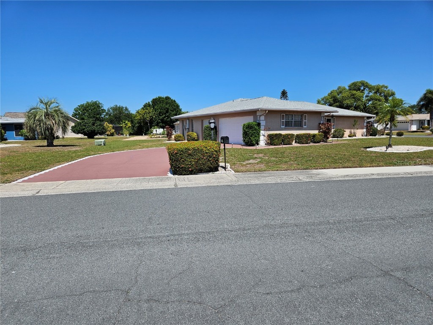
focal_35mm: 23
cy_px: 162
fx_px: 288
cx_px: 216
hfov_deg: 73.9
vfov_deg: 58.9
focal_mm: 5.4
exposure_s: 1/2874
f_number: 1.8
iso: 25
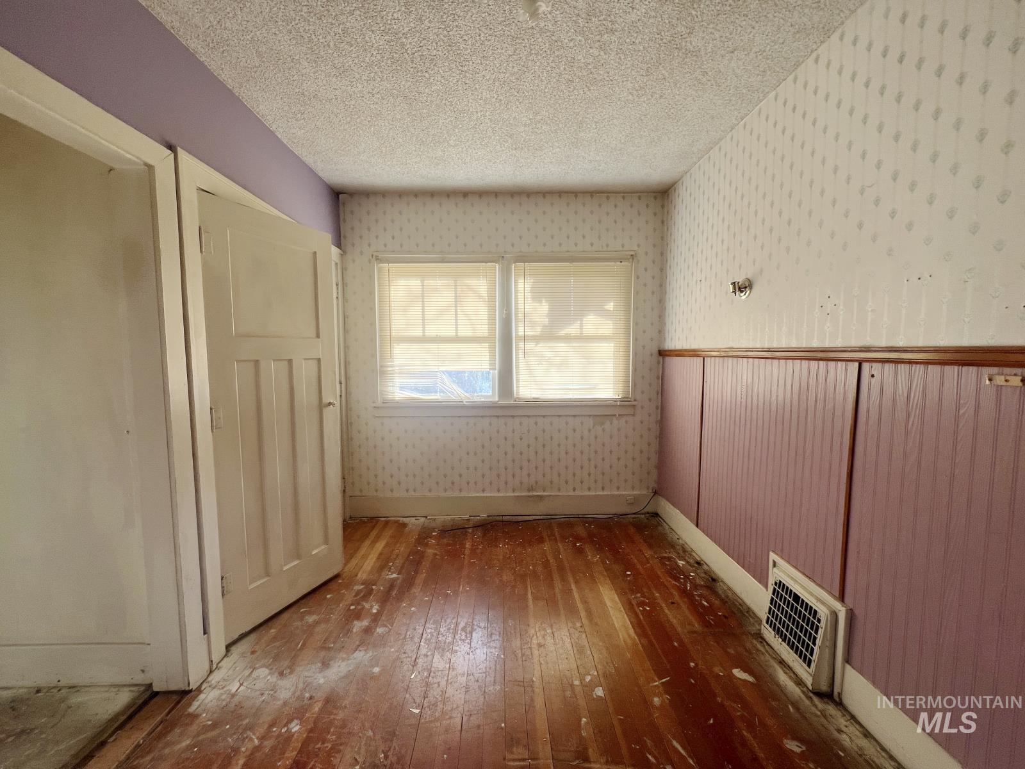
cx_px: 512
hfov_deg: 106.2
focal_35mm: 13
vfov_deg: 89.9
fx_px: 385
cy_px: 384
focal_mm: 1.57
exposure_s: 1/203
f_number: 1.8
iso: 32
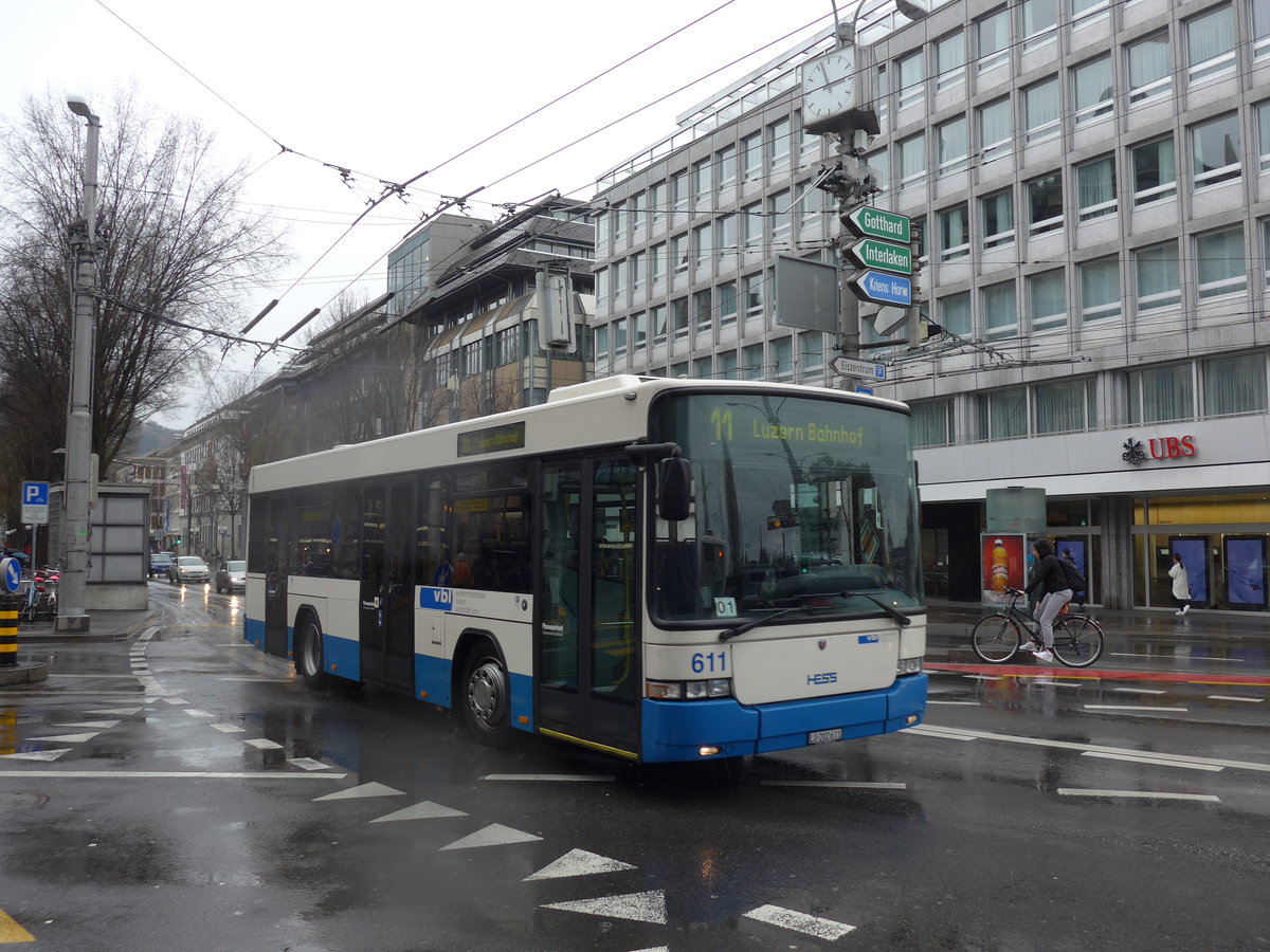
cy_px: 476
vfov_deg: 48.2
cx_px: 635
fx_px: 1064
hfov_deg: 61.7
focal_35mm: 29
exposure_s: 1/250
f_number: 2.8
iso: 100
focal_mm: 6
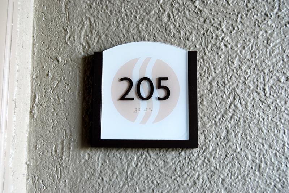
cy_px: 96
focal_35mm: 45
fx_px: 362
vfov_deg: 30.0
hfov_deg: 43.5
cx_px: 144
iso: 100
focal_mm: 30
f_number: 5.6
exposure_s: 1/6
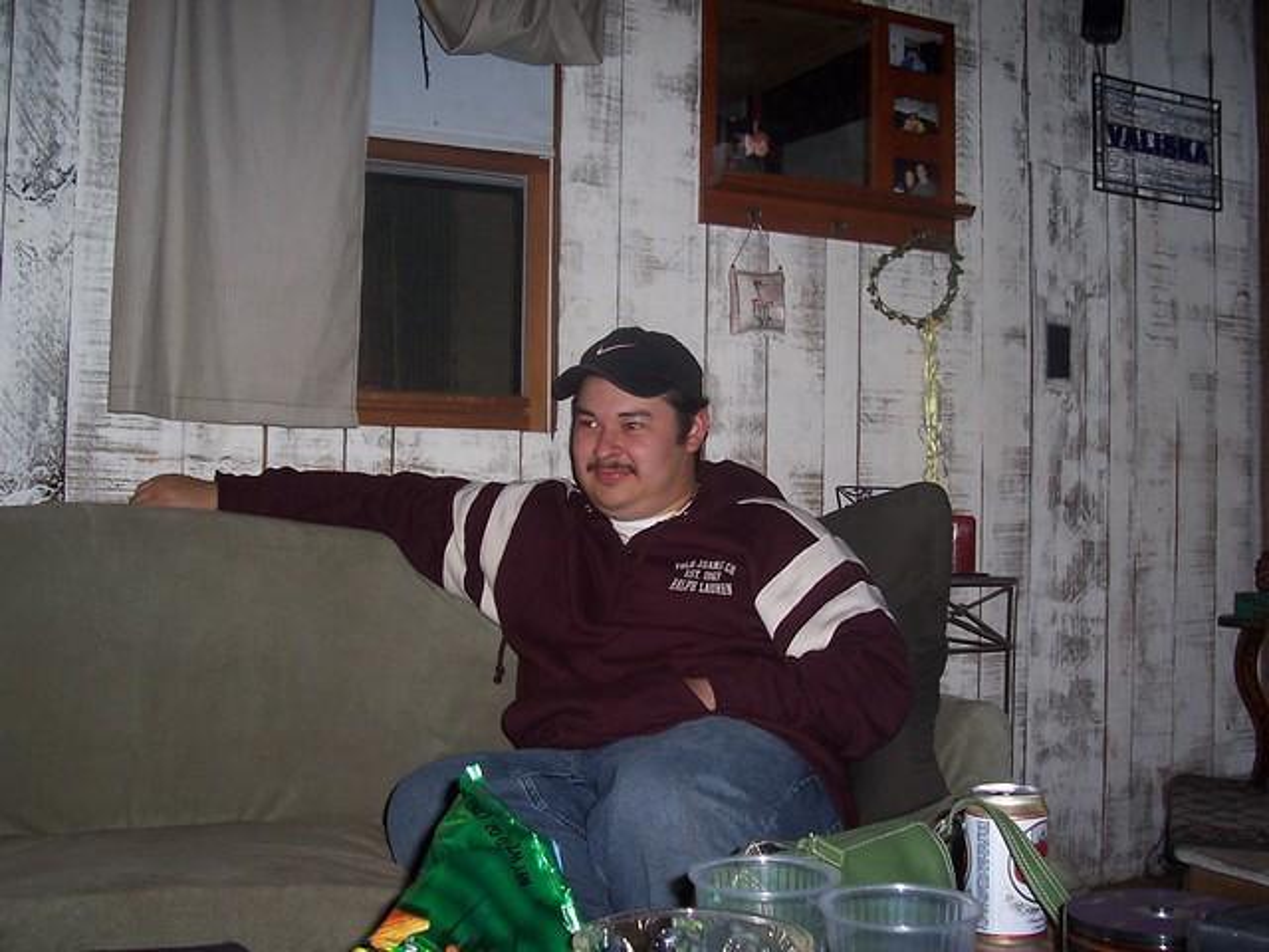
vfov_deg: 38.7
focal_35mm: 37
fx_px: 1356
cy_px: 476
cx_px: 634
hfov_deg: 50.1
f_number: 2.8
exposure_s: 1/60
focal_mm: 5.6
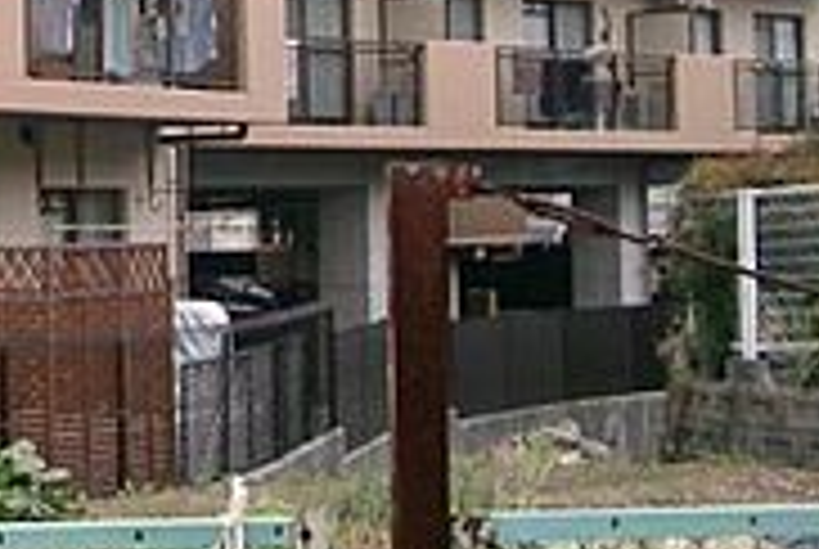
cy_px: -68
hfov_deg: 14.7
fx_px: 3076
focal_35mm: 135
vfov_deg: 10.1
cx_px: -148
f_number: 2.6
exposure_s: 1/1000
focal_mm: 7.6
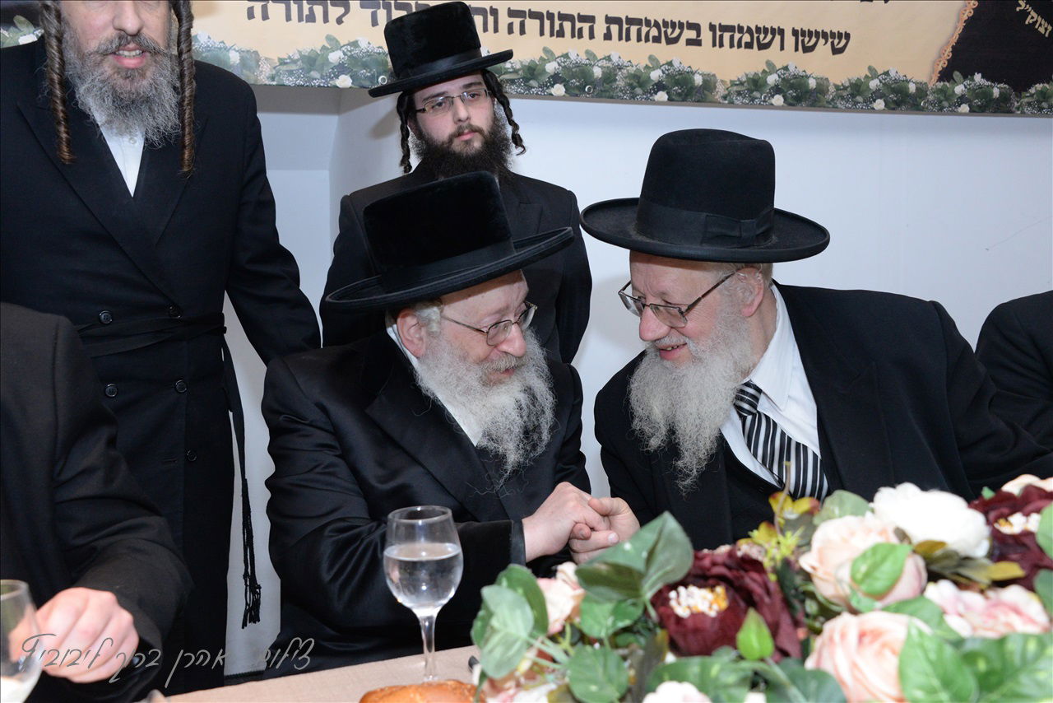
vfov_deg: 33.4
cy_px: 352
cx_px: 526
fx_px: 1170
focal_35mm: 40
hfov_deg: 48.4
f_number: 6.3
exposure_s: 1/160
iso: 3200
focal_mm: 40
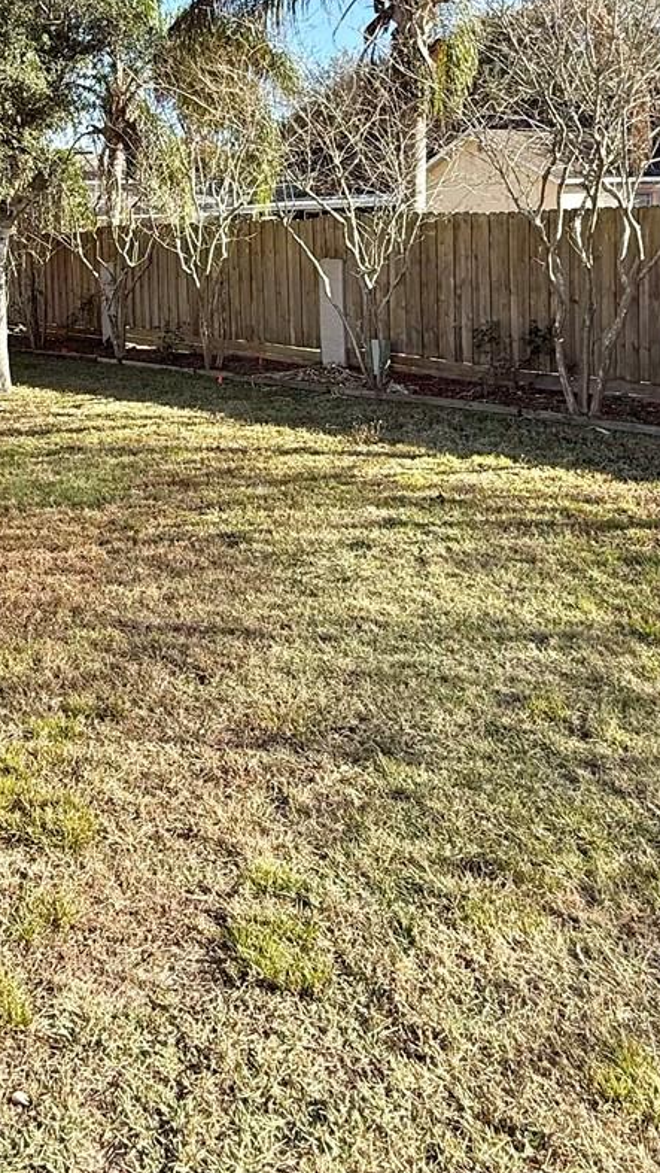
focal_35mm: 31
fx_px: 964
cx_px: 104
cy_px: 292
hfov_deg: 36.1
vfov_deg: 59.3
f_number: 2.2
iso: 64
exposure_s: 1/726
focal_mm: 2.22
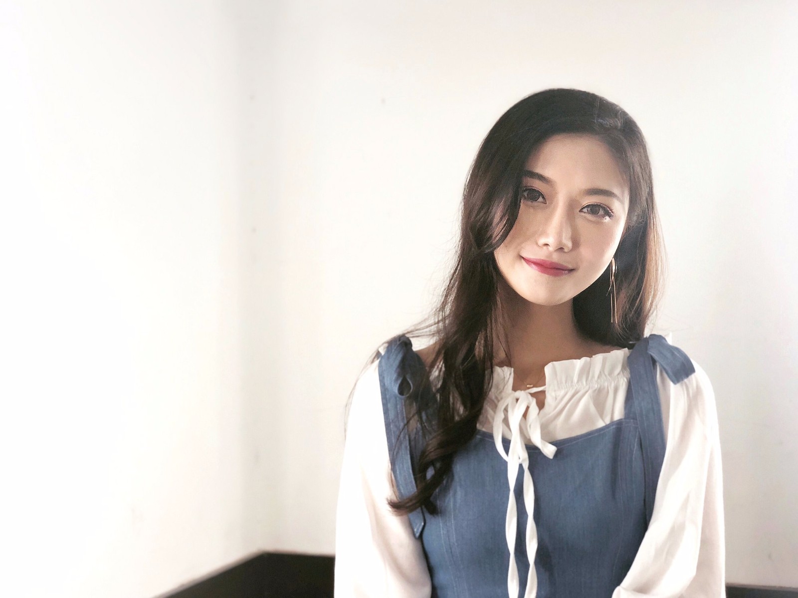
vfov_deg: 28.0
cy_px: 299
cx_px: 399
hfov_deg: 36.8
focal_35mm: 52
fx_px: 1198
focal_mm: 6
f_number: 2.4
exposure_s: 1/33
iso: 80
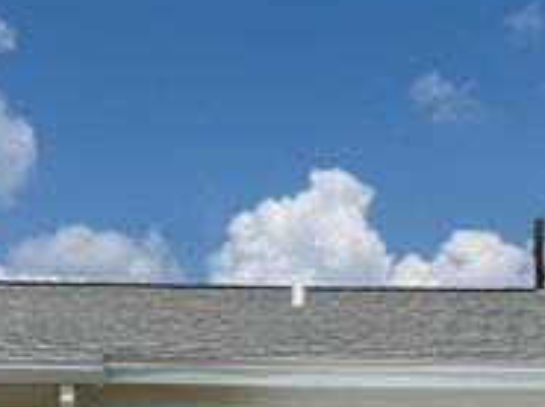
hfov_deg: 29.9
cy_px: 439
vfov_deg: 21.4
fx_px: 1021
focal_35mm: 65
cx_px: 274
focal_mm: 6.76
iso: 80
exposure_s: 1/10309
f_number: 1.78
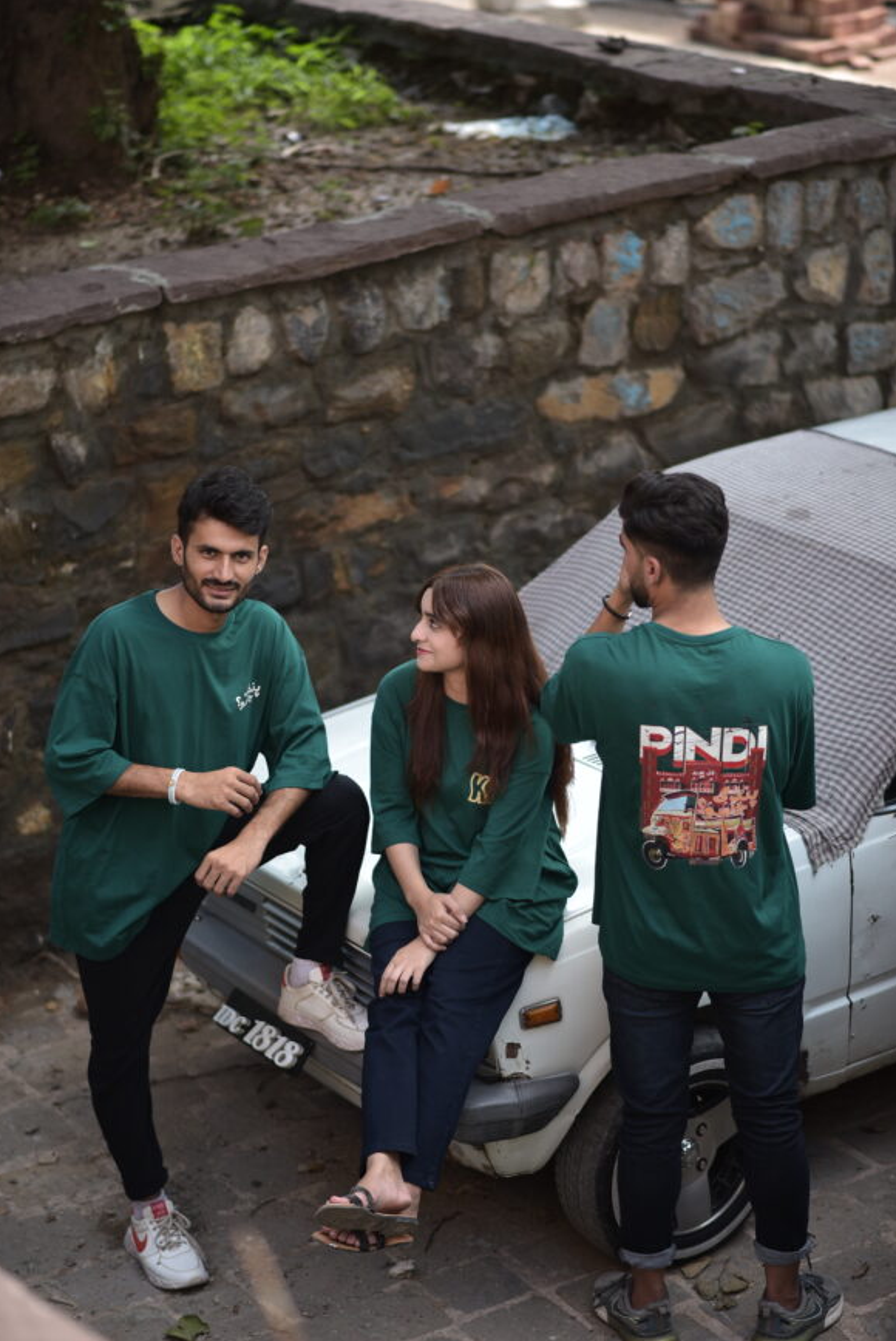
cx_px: 453
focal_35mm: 88
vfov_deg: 23.1
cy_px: 690
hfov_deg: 15.6
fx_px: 3280
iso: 100
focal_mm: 85
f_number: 1.8
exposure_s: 1/500
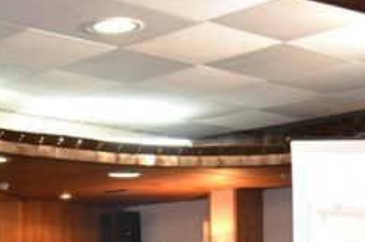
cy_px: 297
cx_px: 43
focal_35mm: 90
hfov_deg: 22.2
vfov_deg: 14.6
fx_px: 911
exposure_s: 1/60
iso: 800
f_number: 4
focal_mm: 22
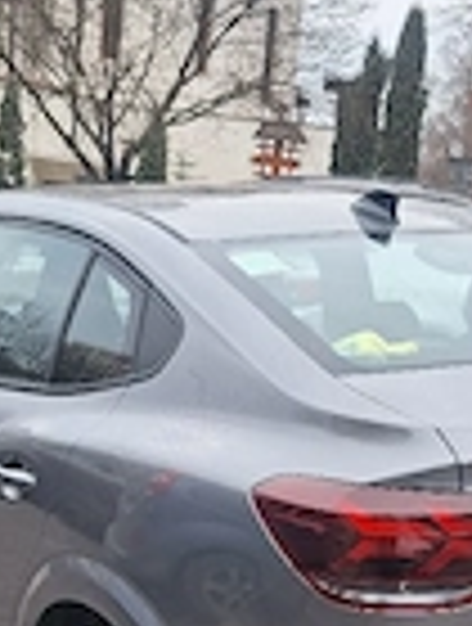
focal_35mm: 66
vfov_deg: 28.8
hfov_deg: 22.3
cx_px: 279
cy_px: 486
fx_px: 1194
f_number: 1.8
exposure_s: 1/141
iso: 40
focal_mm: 5.54
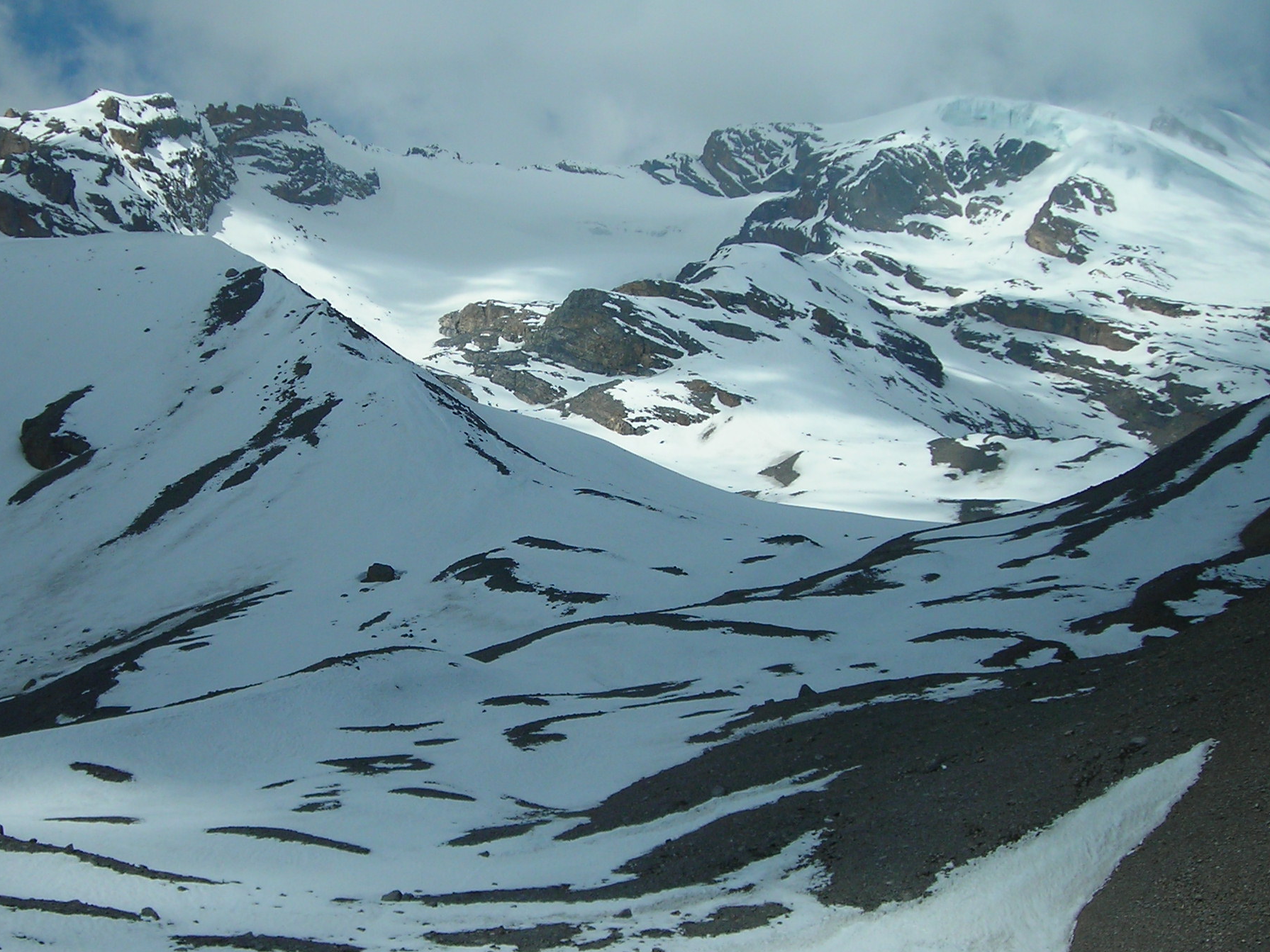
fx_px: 2018
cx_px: 474
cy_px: 491
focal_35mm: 55
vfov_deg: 26.6
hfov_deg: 34.8
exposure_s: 1/457
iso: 50
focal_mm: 6.3
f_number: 6.4
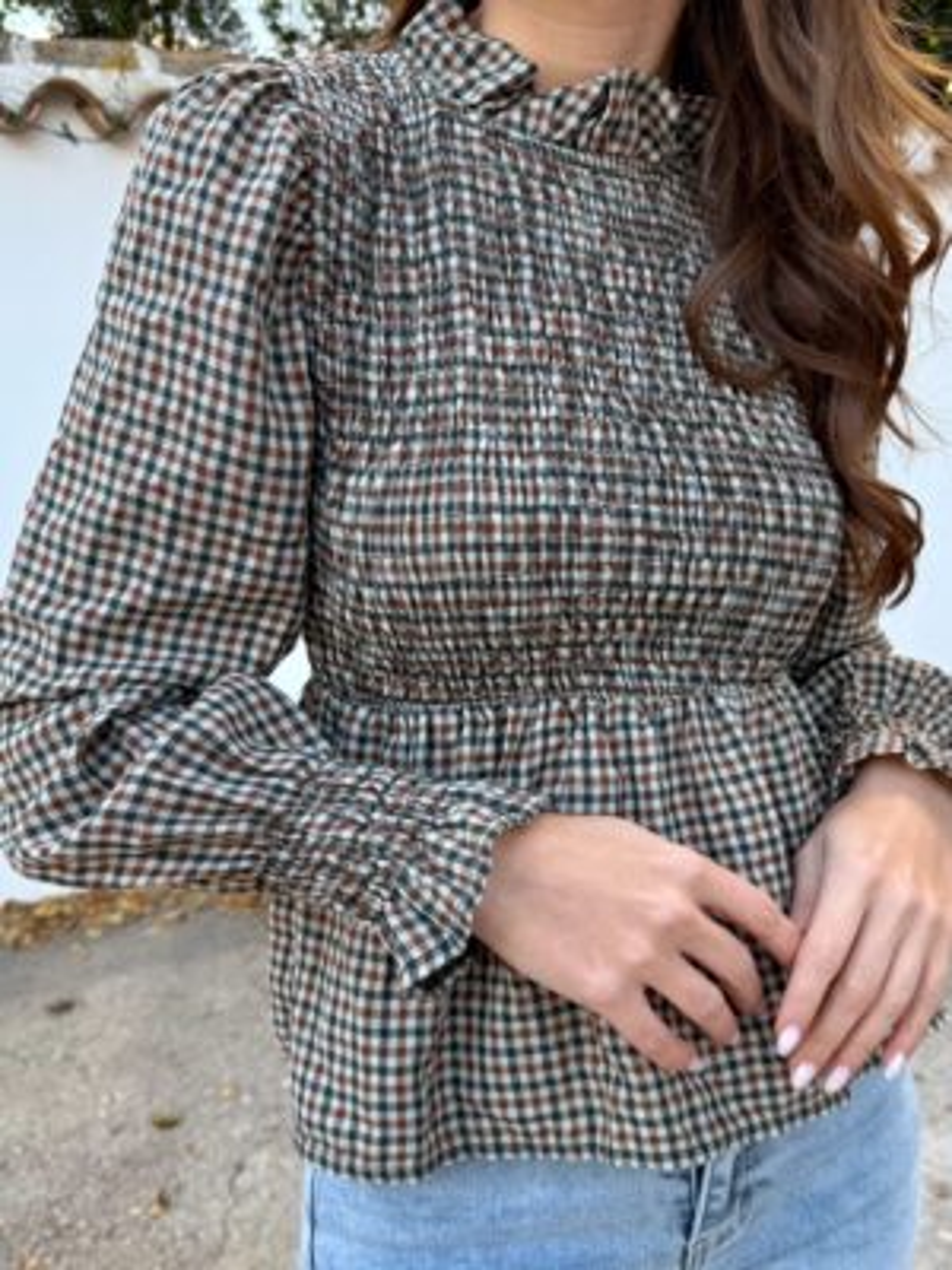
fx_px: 880
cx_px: 476
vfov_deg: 71.6
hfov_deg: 56.8
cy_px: 635
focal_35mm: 24
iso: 64
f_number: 1.78
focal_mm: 6.76
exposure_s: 1/226
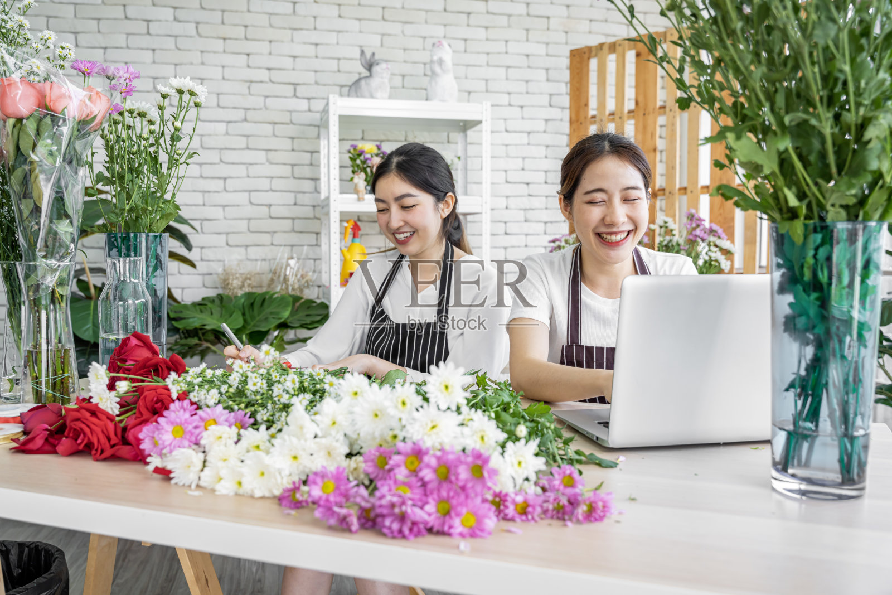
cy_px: 298
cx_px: 446
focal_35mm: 32
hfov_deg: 58.0
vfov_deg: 40.5
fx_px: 805
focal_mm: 32.5
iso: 400
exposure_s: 1/250
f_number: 4
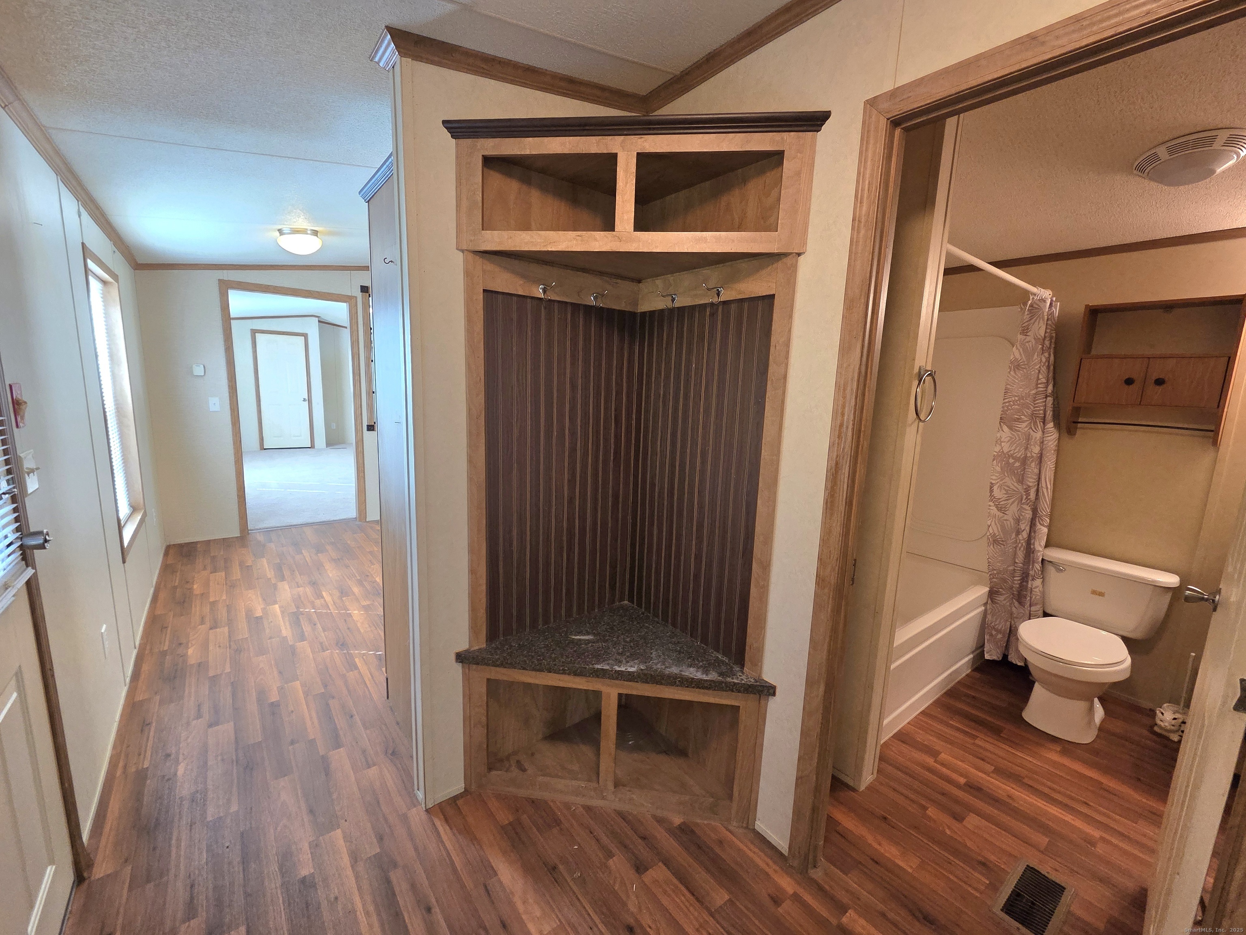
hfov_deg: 106.2
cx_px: 623
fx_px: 468
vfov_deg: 89.9
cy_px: 468
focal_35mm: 13
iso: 320
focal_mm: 2.2
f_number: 2.2
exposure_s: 1/60.2
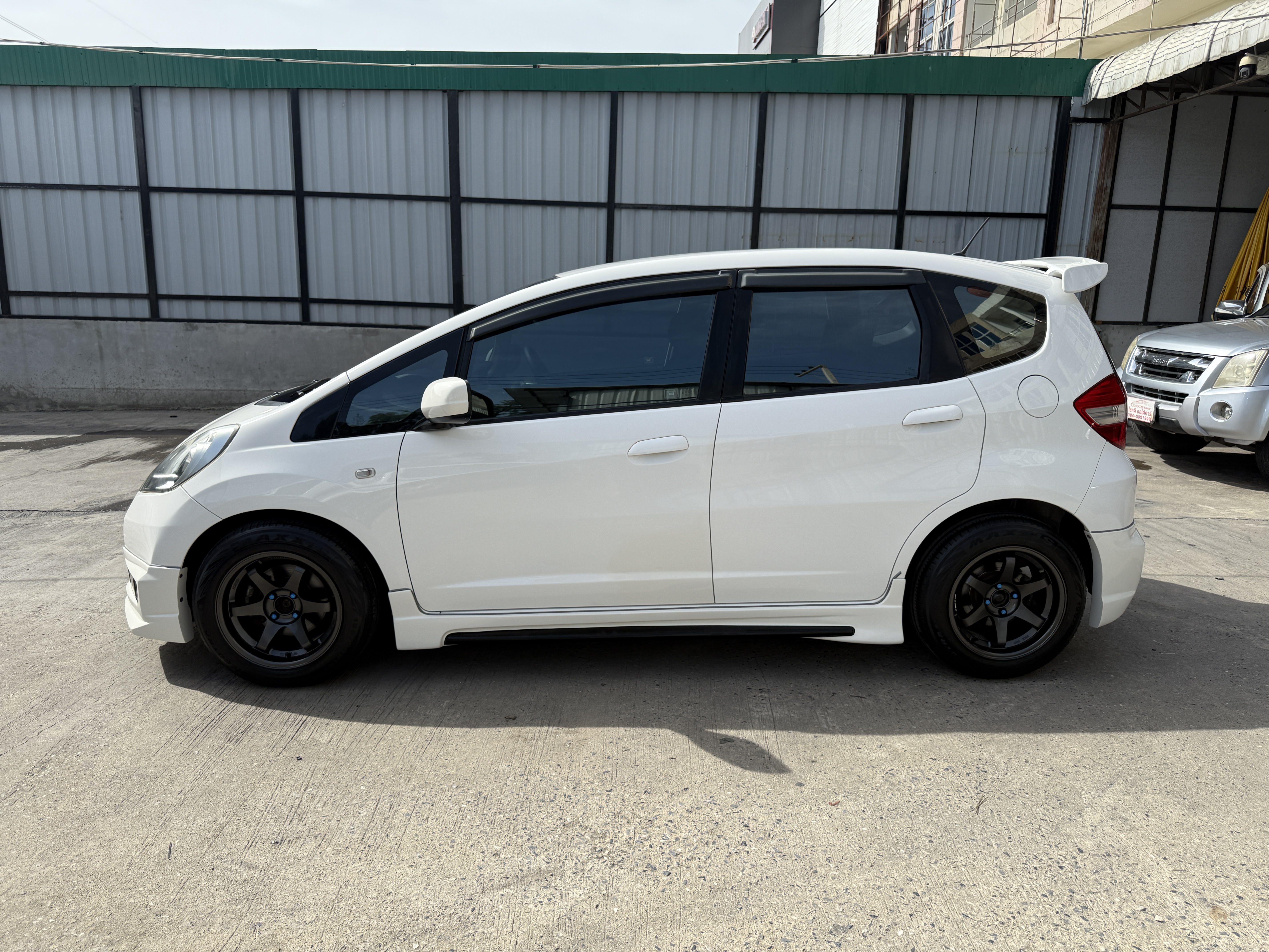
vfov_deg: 56.8
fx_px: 880
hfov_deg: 71.6
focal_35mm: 24
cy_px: 476
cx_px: 634
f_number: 1.78
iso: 80
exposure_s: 1/2801
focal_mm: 6.76
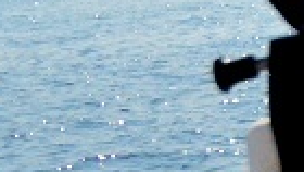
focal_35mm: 268
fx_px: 2162
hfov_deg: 6.9
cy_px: -286
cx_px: 1019
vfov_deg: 4.4
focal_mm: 24
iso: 1400
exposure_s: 1/8000
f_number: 5.6
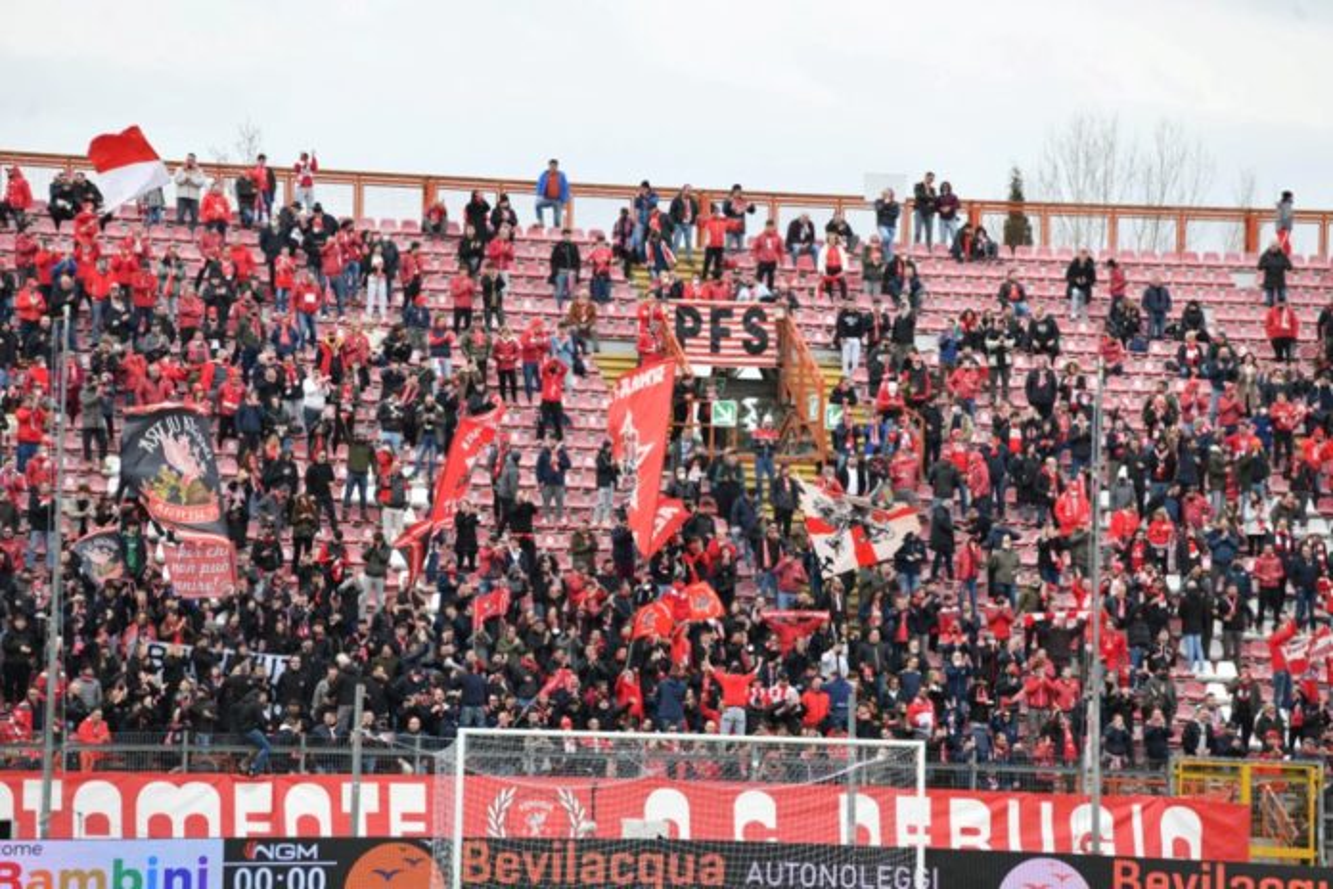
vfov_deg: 6.9
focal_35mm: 200
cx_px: 666
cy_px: 444
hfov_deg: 10.3
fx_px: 7405
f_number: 5
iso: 800
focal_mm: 200
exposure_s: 1/800
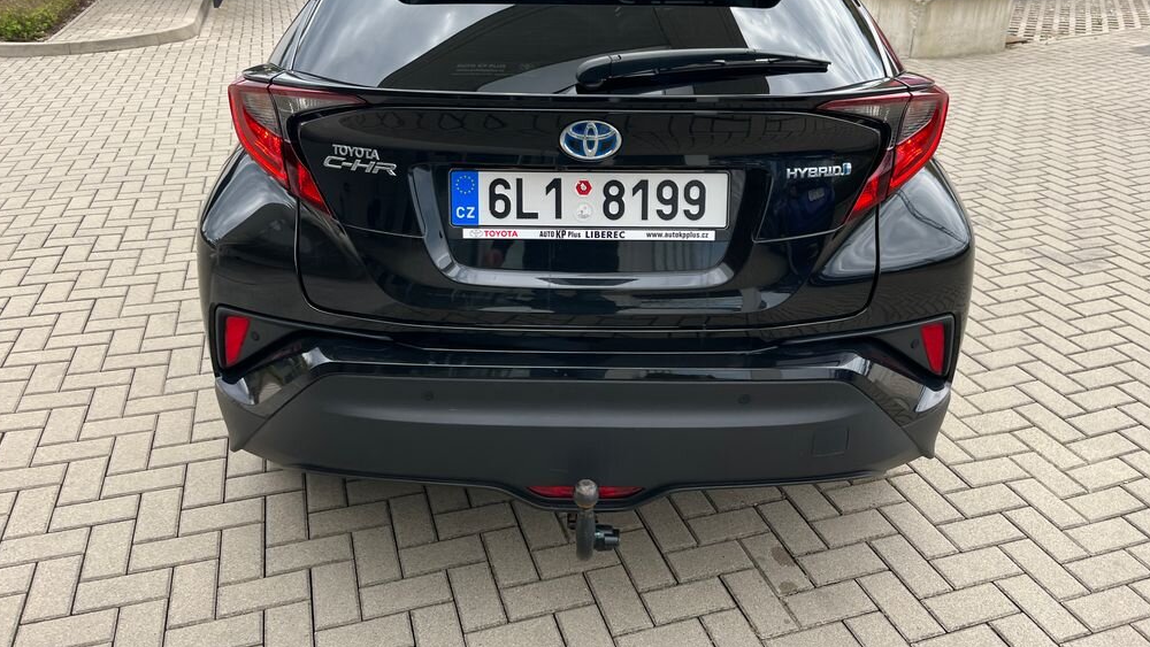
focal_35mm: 29
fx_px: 884
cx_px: 577
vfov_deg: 39.8
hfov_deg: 66.1
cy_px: 229
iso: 50
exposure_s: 1/799
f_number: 1.6
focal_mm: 5.1
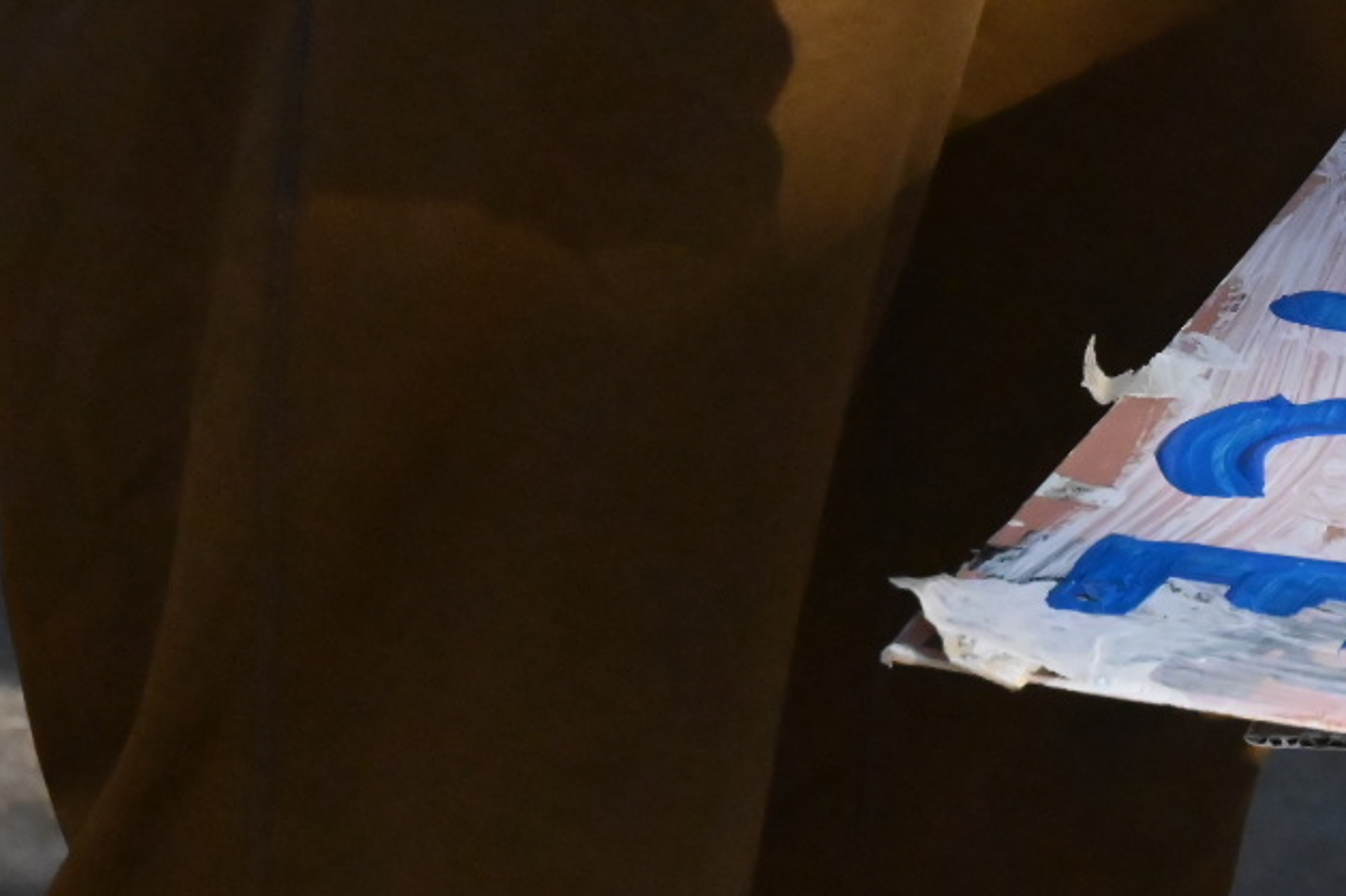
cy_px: 148
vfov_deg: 4.4
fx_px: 11549
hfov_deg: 6.6
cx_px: 1624
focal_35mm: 309
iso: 16000
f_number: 18
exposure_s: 1/5000
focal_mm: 120
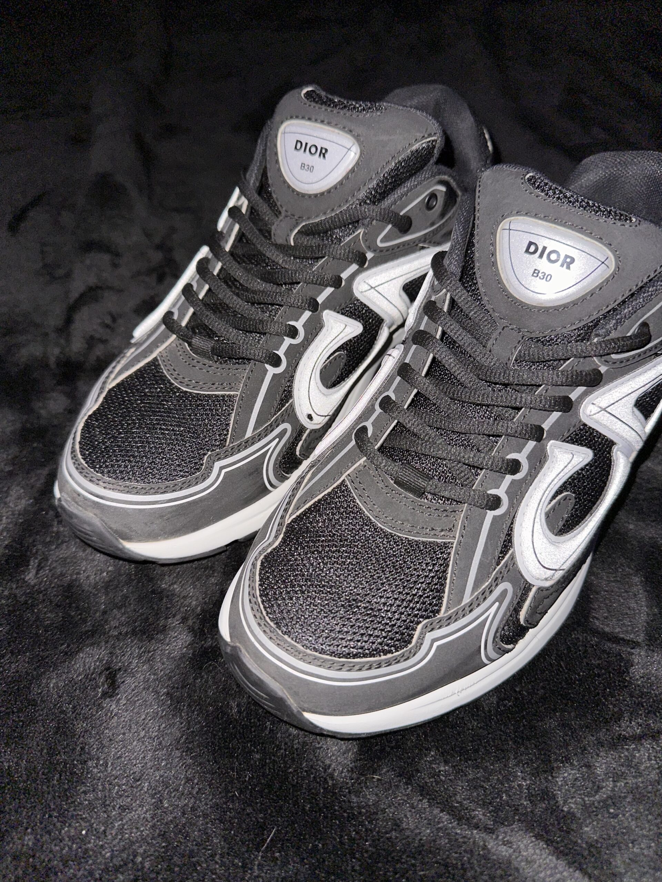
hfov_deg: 56.8
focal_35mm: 24
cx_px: 331
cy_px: 441
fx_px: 612
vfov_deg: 71.6
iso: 50
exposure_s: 1/4
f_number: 1.78
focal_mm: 6.86
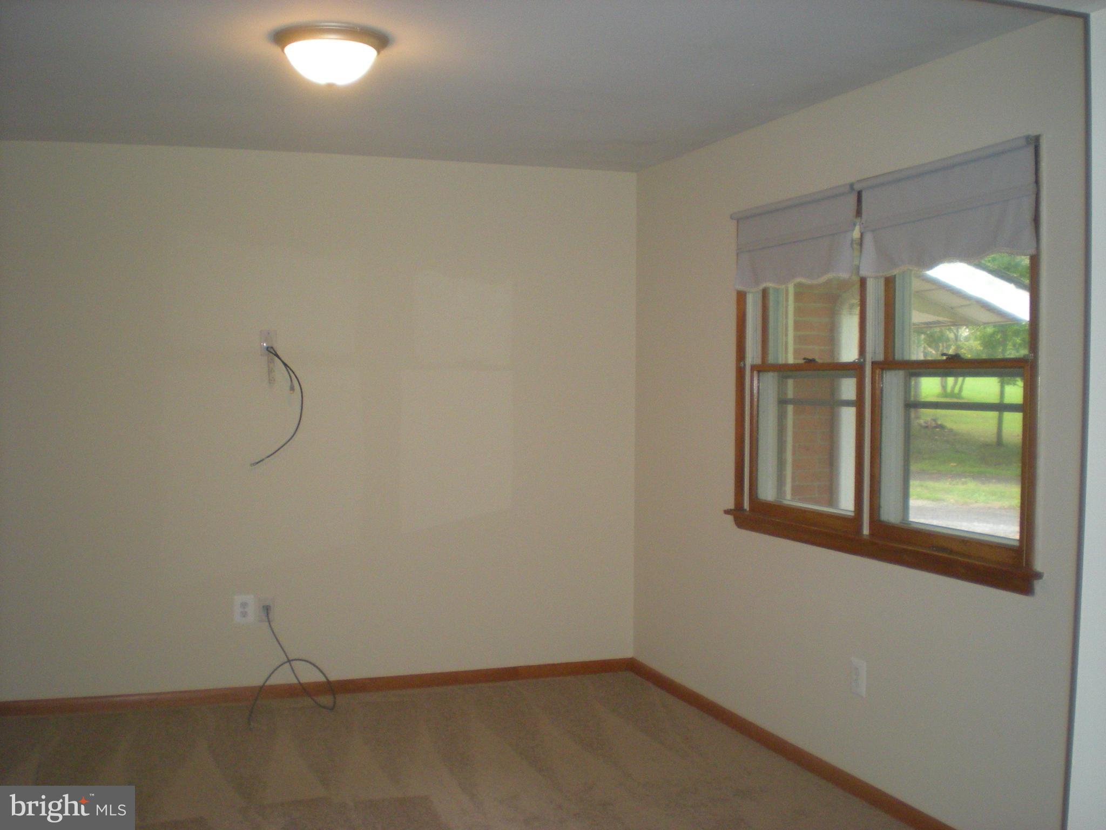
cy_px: 415
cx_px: 553
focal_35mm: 38
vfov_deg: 37.7
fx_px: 1214
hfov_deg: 49.0
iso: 252
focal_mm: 6.3
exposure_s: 1/60
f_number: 3.1
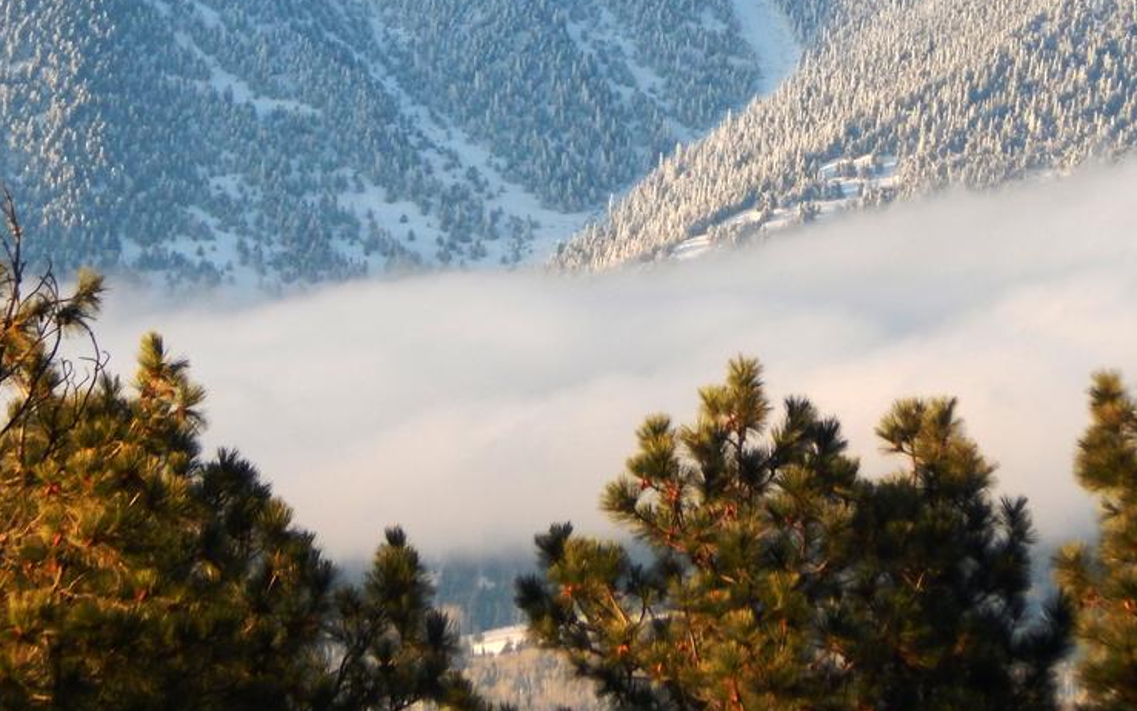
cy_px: 82
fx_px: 22684
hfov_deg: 2.9
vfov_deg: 1.8
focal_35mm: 732
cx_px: 583
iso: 125
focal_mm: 76.4
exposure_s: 1/200
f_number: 5.7
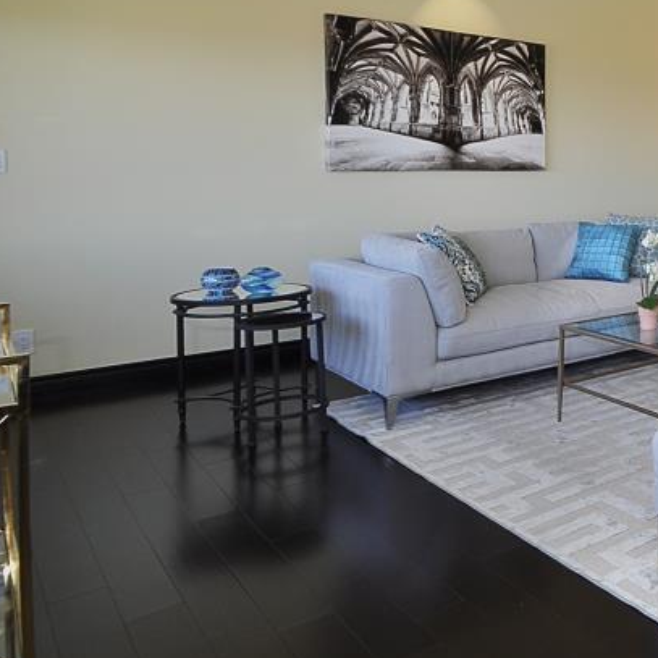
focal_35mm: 32
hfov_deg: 37.2
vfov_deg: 48.5
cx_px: 810
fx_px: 688
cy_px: 142
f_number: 8
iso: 200
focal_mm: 10
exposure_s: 1/15
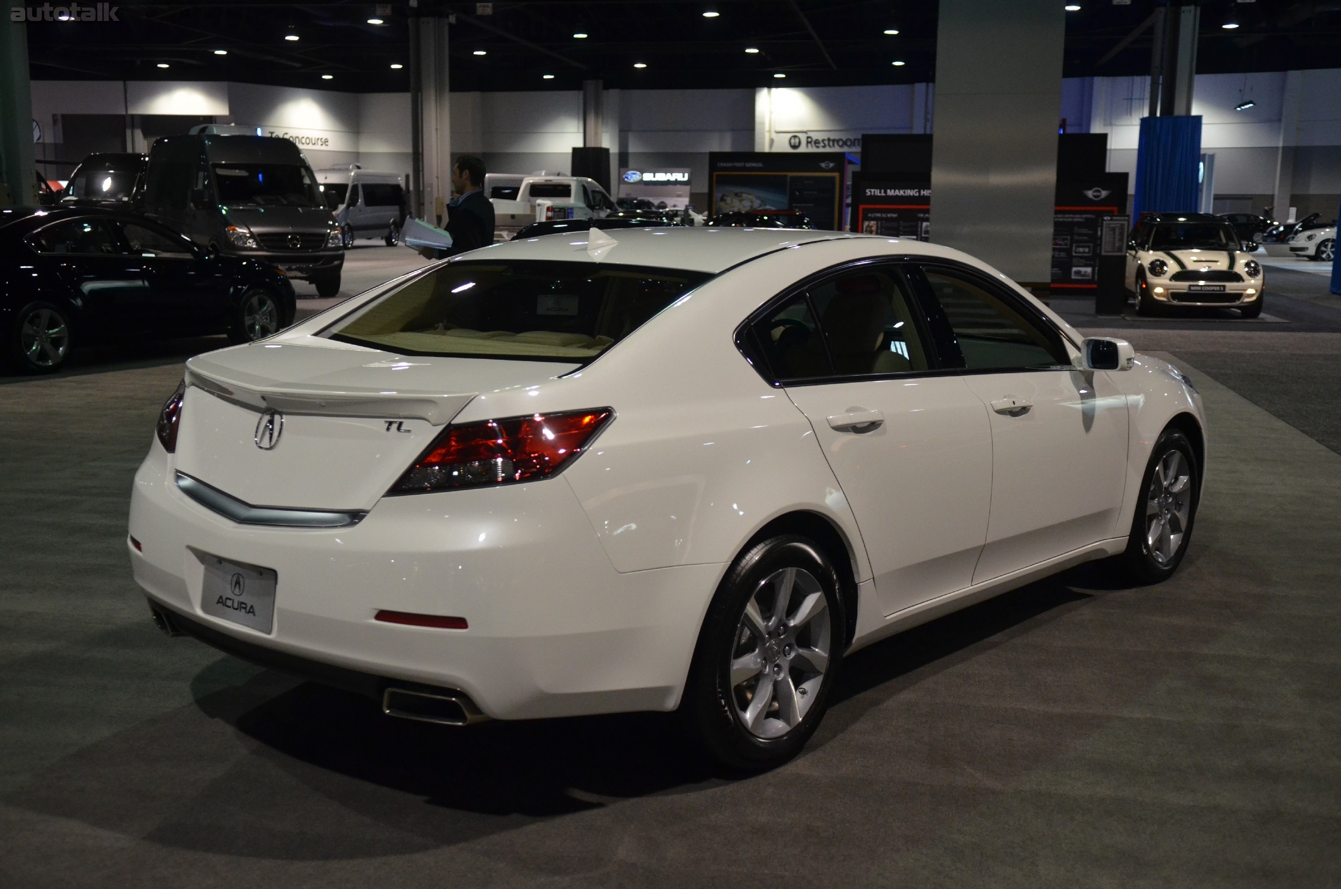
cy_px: 444
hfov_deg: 49.6
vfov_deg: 34.1
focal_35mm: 39
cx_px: 670
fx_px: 1450
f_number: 2.8
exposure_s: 1/125
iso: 1600
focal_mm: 26
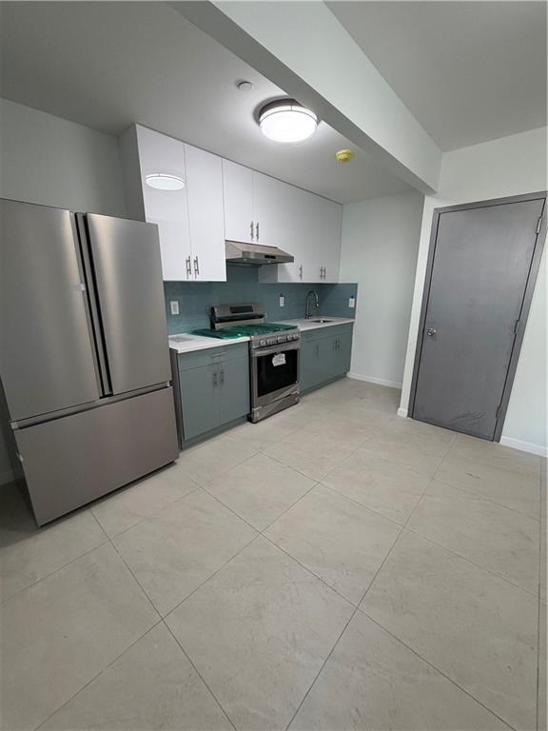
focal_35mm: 14
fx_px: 296
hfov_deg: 85.7
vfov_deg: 102.1
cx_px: 274
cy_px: 366
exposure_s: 1/120
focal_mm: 2.22
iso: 200
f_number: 2.2
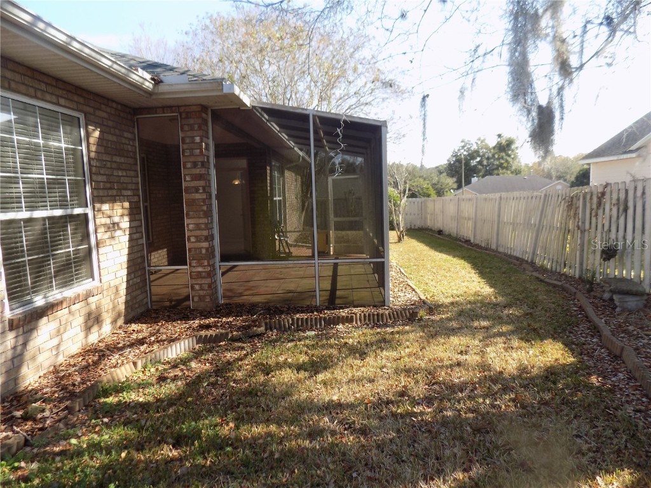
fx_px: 433
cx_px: 326
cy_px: 244
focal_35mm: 23
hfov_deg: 73.9
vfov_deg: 58.9
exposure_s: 1/250
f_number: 3.1
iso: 80
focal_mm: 4
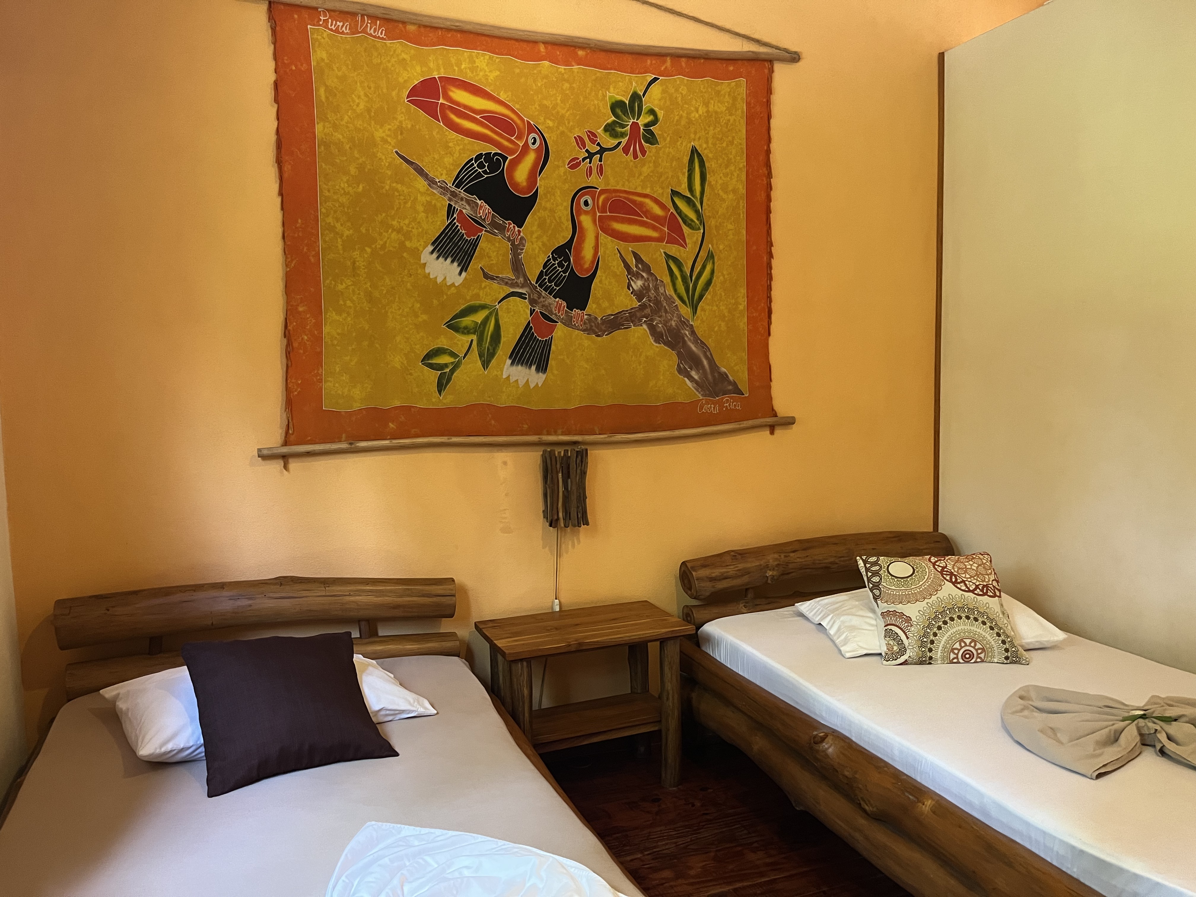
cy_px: 448
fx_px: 898
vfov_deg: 53.1
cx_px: 598
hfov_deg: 67.3
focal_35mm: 26
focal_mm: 5.1
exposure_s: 1/40
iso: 400
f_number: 1.6
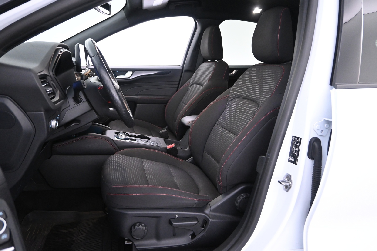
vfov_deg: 49.1
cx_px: 188
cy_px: 126
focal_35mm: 26
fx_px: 275
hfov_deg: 68.9
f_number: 3.5
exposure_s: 1/25
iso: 2500
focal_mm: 17.5
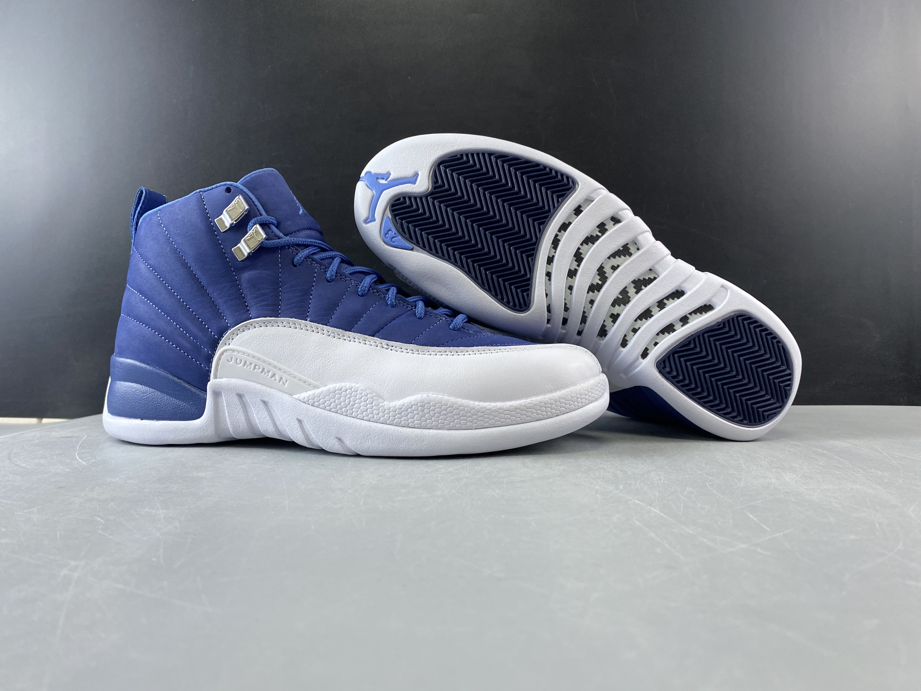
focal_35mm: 26
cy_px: 346
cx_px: 460
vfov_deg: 53.1
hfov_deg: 67.3
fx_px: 692
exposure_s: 1/100
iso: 125
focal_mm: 4.25
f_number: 1.8
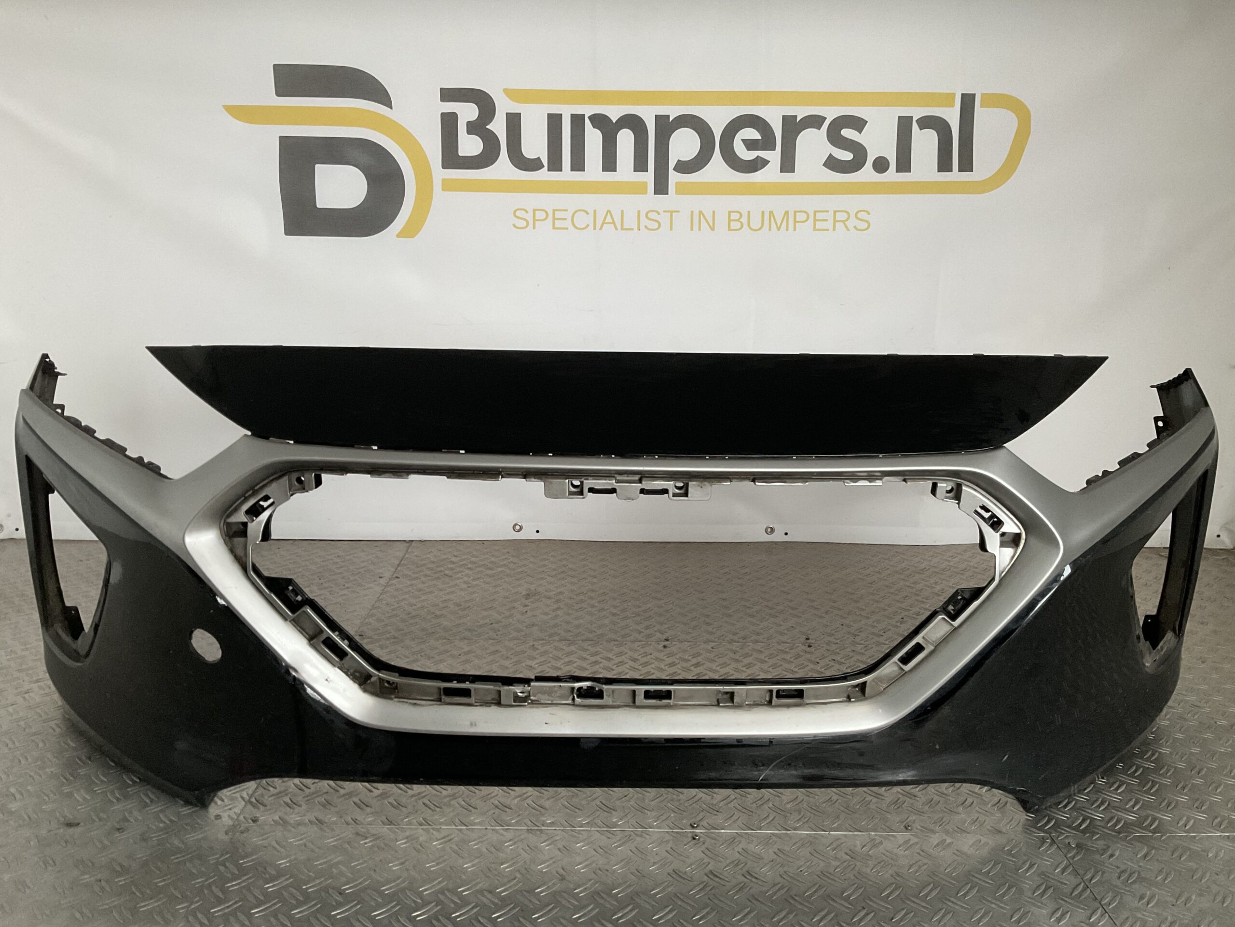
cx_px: 618
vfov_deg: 48.2
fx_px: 1035
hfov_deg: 61.7
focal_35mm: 29
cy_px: 464
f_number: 1.8
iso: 200
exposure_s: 1/60
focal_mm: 3
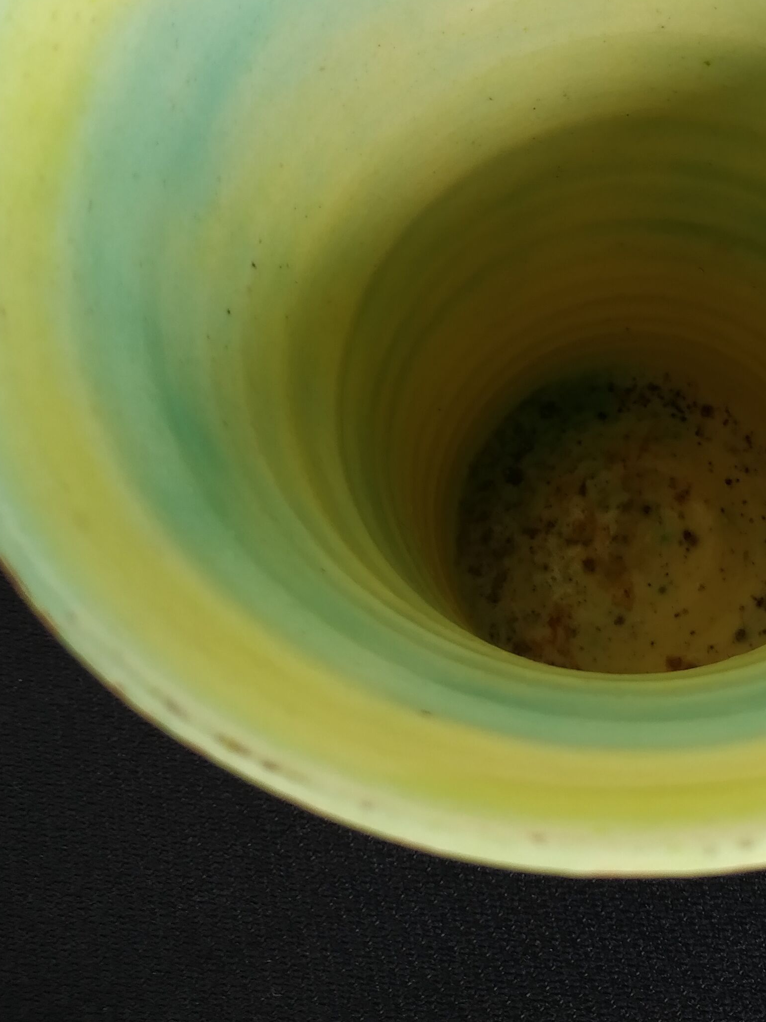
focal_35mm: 47
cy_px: 185
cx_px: 659
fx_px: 1387
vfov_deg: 38.7
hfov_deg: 29.8
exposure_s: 1/25
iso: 125
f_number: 1.9
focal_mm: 3.94
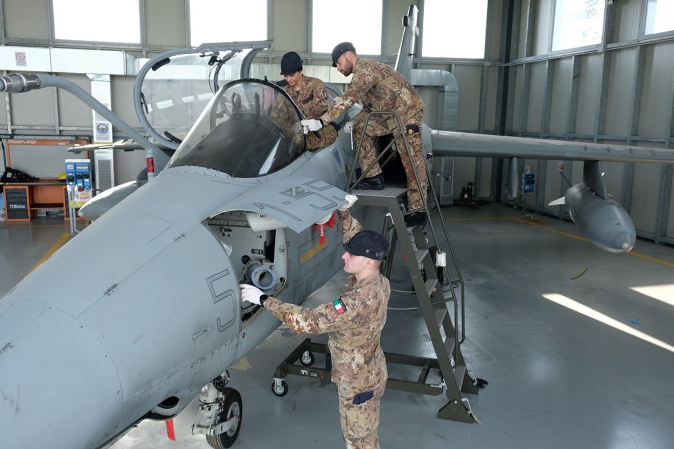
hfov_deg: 60.3
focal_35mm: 31
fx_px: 580
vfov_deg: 42.3
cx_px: 337
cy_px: 224
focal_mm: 20.5
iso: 640
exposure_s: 1/170
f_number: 8
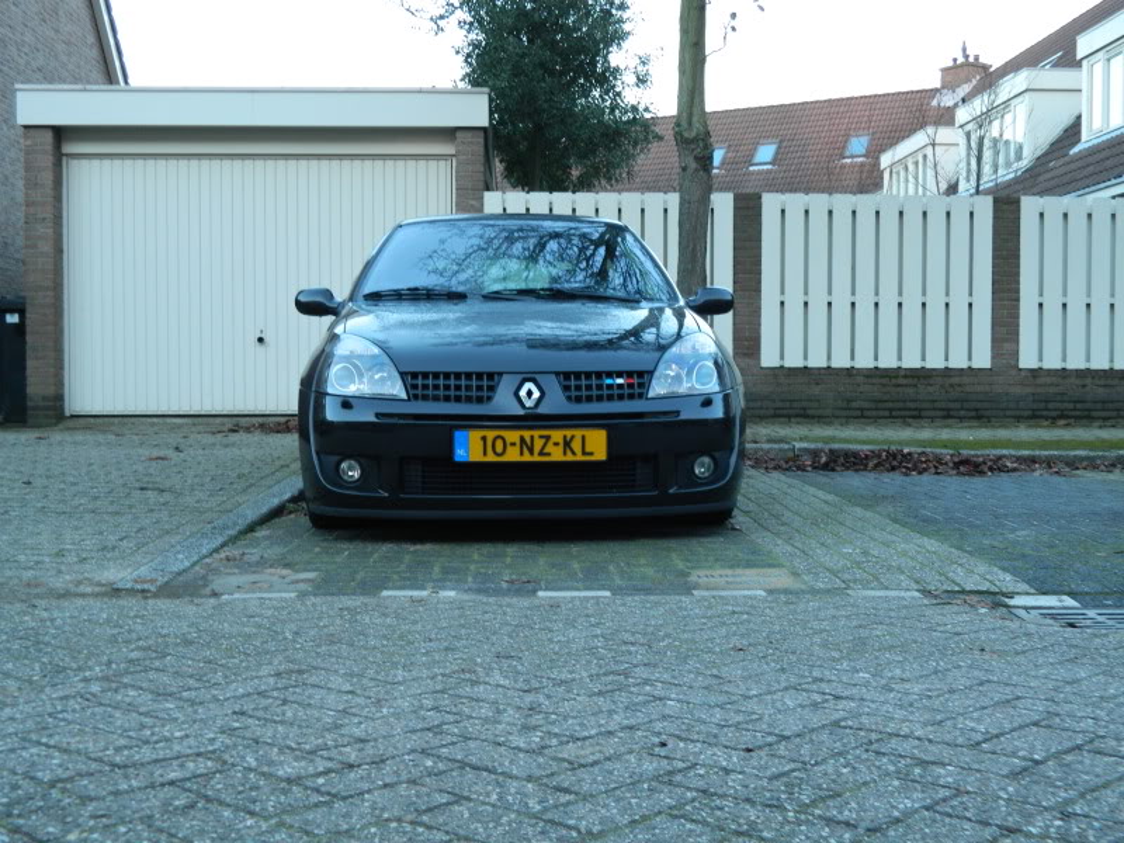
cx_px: 562
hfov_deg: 45.8
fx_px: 1331
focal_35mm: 41
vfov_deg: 35.1
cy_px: 422
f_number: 3.5
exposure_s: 1/50
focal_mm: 7.3
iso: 160
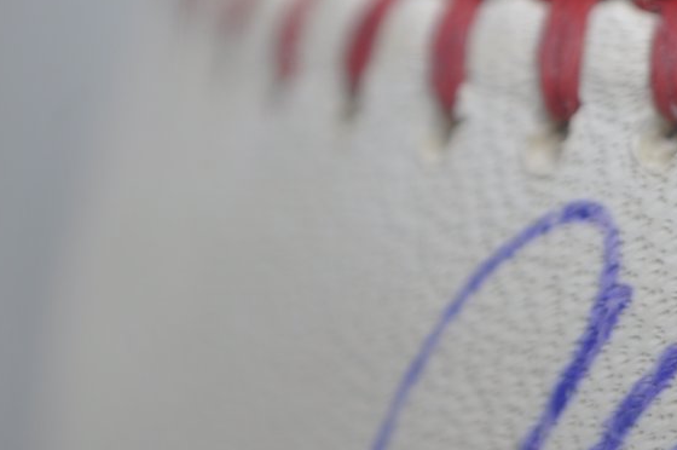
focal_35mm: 183
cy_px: 517
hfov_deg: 10.8
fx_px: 3437
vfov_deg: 7.4
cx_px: 1017
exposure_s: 1/80
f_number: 4.5
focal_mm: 40
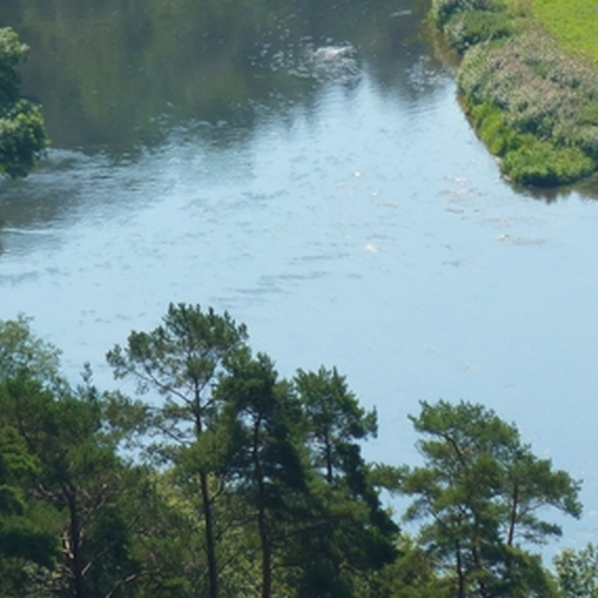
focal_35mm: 558
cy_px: 197
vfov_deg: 3.1
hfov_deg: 3.1
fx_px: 10906
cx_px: 197
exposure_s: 1/320
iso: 80
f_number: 4.9
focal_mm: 49.2
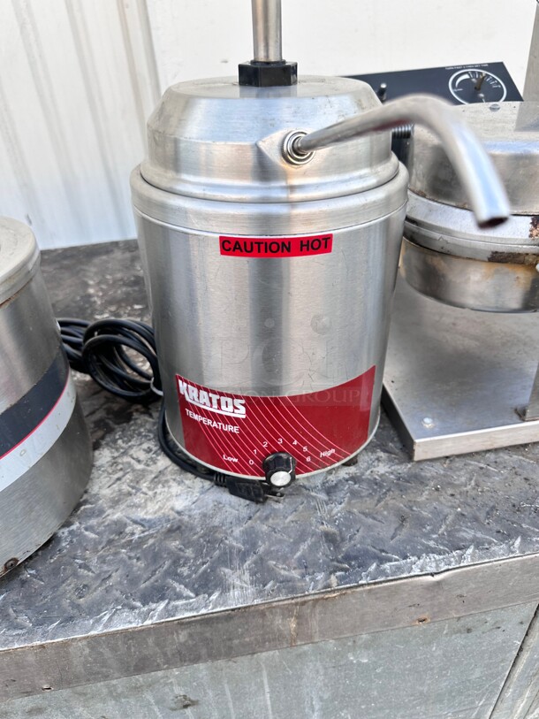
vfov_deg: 71.6
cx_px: 270
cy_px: 360
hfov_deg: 56.8
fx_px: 498
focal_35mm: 24
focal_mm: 6.86
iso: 64
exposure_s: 1/160
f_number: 1.78
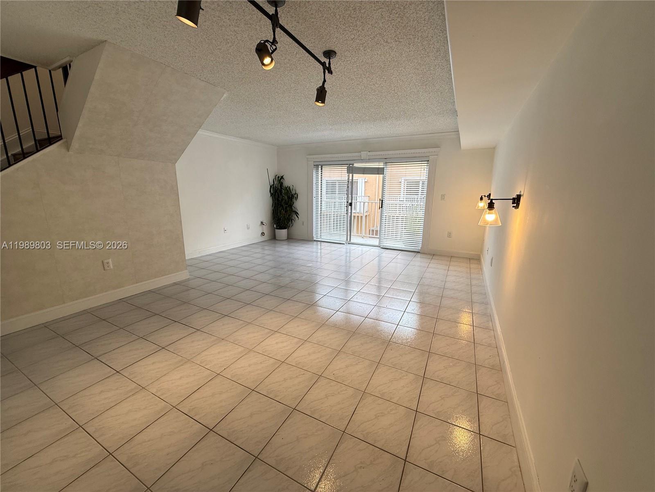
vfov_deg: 85.7
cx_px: 328
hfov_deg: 102.1
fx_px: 265
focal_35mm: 14
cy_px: 246
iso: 80
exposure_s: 1/120
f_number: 2.2
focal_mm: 2.22
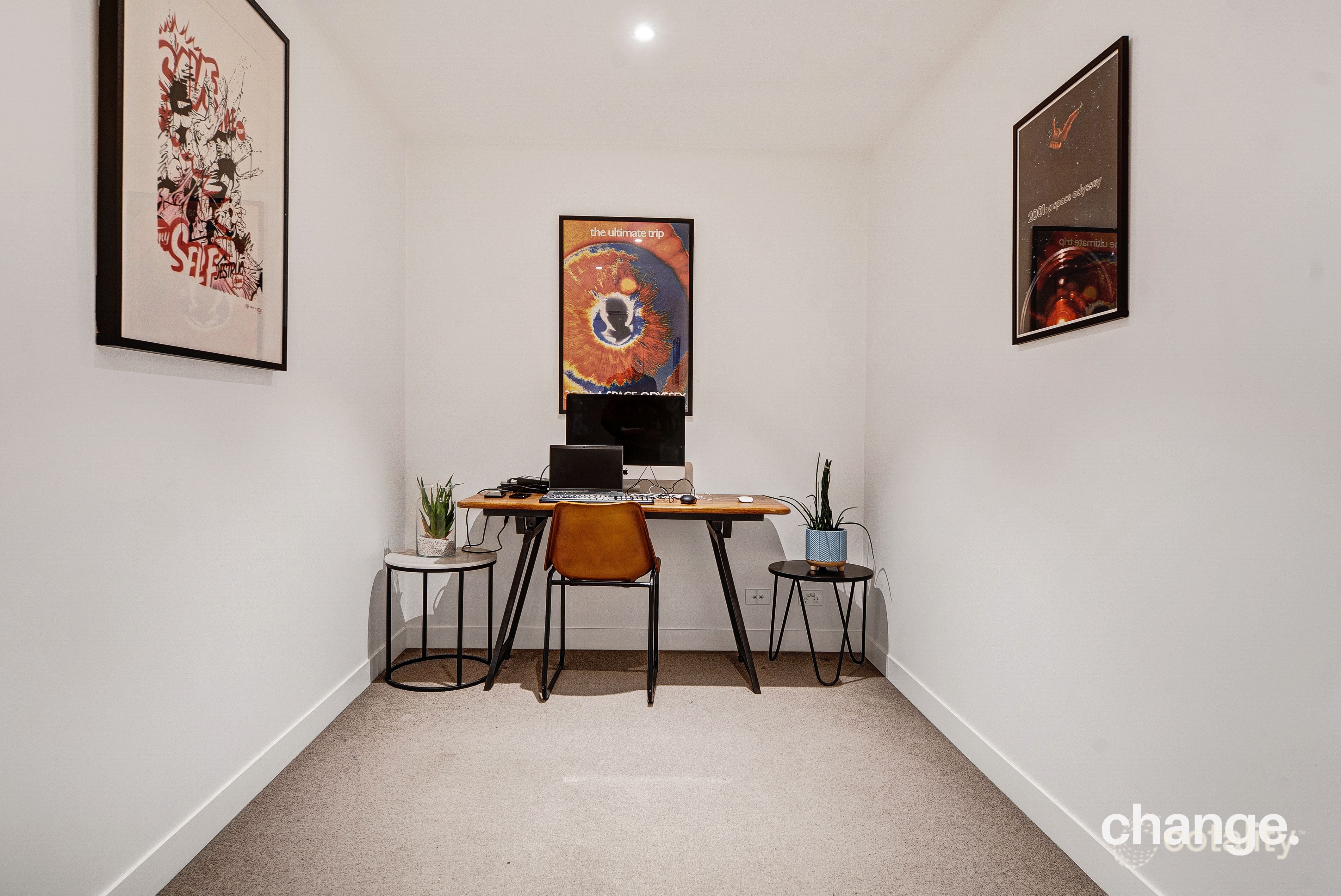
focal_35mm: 19
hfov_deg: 86.9
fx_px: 708
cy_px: 448
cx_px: 670
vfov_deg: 64.6
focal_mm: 19
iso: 500
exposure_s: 1/20
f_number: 9
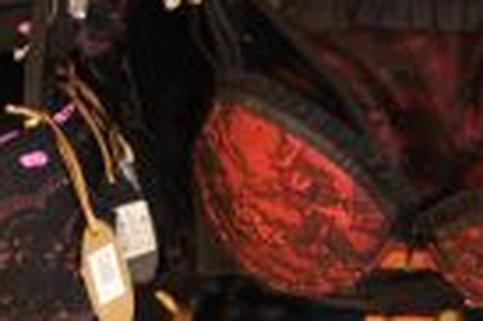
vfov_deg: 9.3
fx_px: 1956
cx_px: 437
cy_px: 289
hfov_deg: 13.9
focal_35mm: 146
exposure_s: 1/60
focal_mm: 50
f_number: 1.4
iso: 200
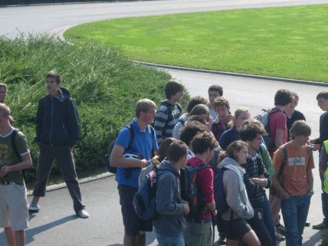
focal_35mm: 169
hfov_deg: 11.7
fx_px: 1601
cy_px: 159
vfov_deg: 8.8
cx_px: 225
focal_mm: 23.4
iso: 64
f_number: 4.9
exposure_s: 1/384
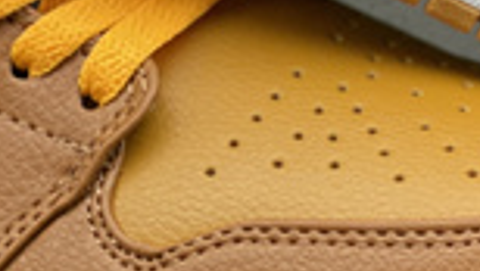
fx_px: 4255
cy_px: -120
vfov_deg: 3.6
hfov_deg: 6.5
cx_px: 181
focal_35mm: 334
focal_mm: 7.5
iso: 100
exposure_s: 1/121
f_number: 2.2
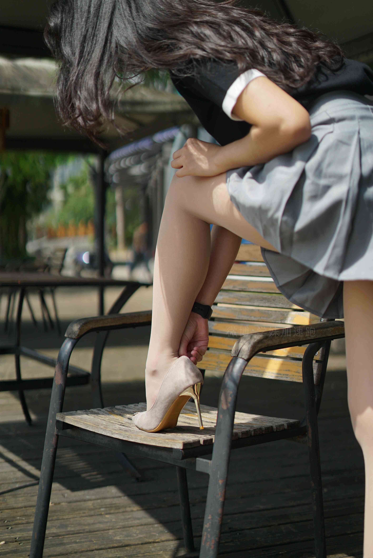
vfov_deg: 39.6
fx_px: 776
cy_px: 279
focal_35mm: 50
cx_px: 186
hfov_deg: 27.0
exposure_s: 1/8000
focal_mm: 50
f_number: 1.8
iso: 200
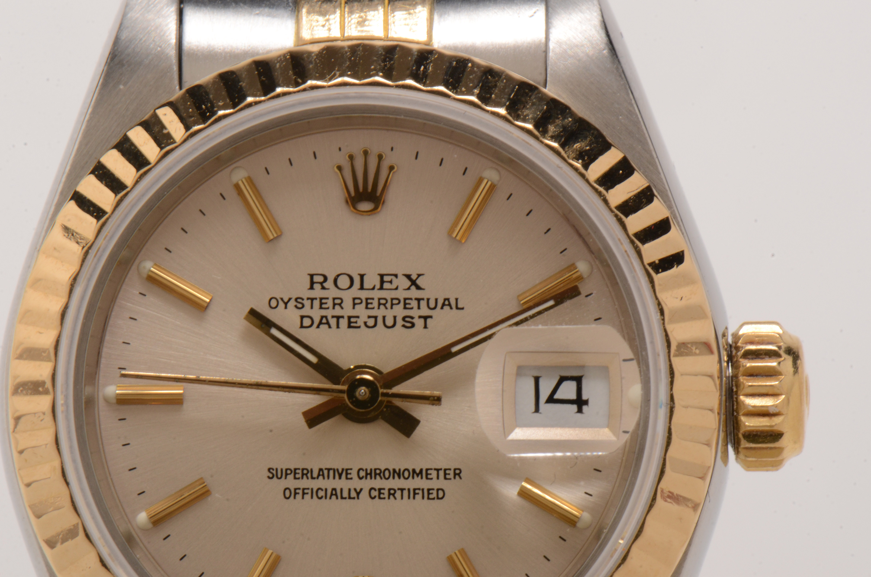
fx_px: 3078
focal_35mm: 128
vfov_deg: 10.7
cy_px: 288
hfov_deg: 16.1
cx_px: 436
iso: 400
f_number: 32
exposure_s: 1/125
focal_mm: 85
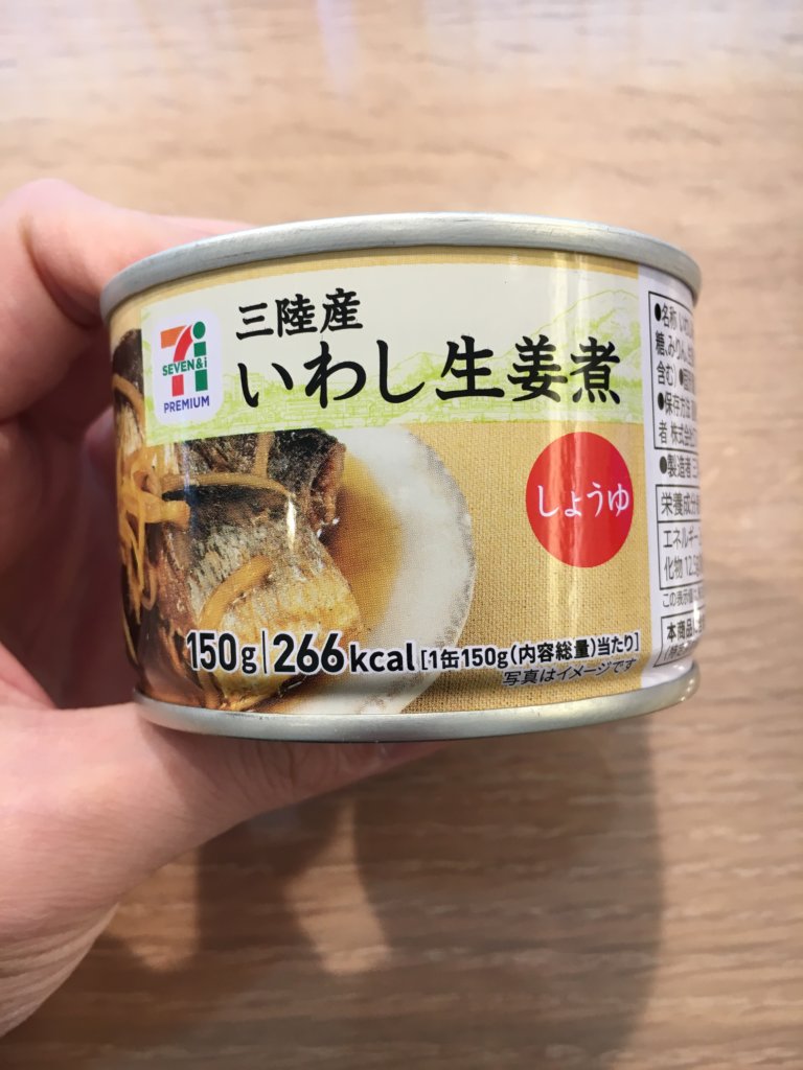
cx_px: 402
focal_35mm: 29
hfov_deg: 48.2
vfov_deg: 61.7
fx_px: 897
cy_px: 535
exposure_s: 1/30
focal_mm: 4.15
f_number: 2.2
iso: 50
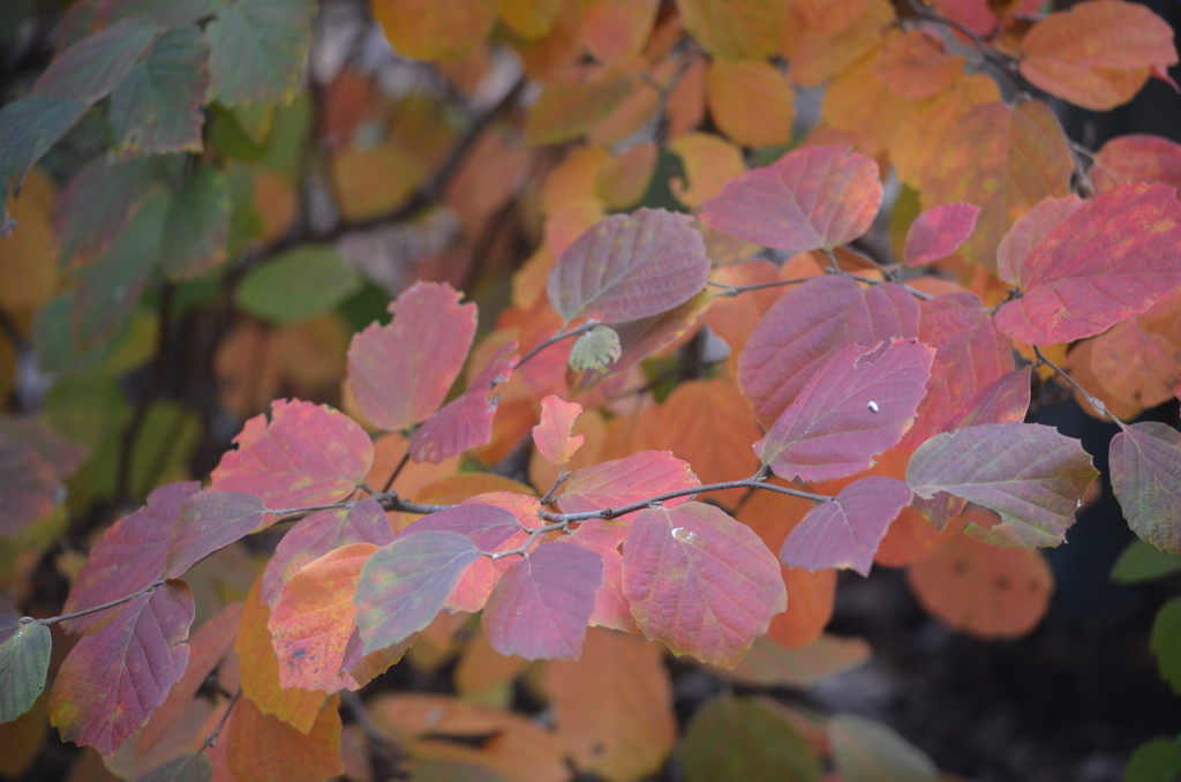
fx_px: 6629
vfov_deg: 6.8
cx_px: 590
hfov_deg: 10.2
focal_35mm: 202
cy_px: 391
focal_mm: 135
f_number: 4.8
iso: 800
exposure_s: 1/125
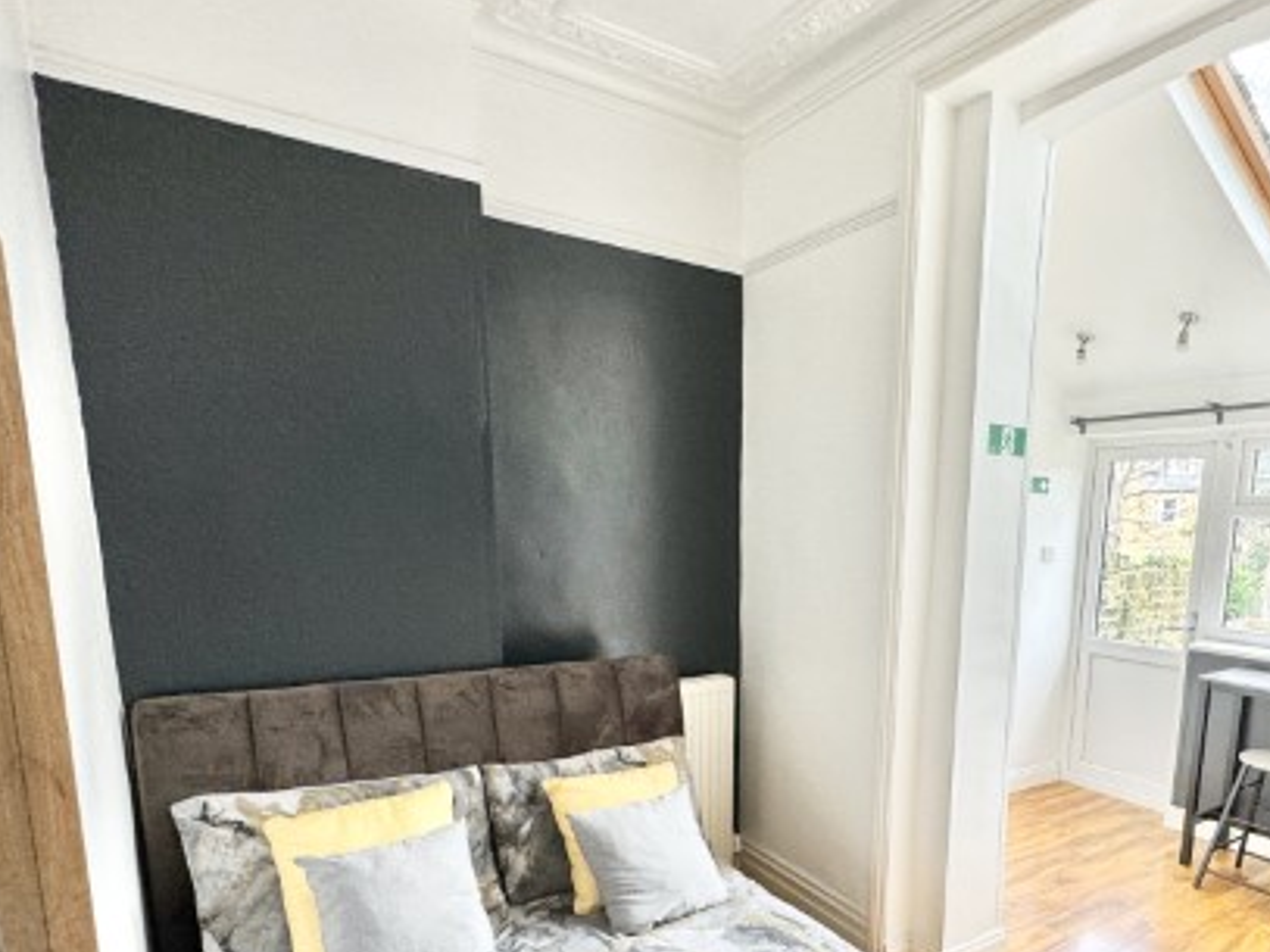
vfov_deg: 59.1
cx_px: 796
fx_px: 807
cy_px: 665
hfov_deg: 75.0
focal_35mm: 22
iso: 160
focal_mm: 2.22
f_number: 2.2
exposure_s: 1/99
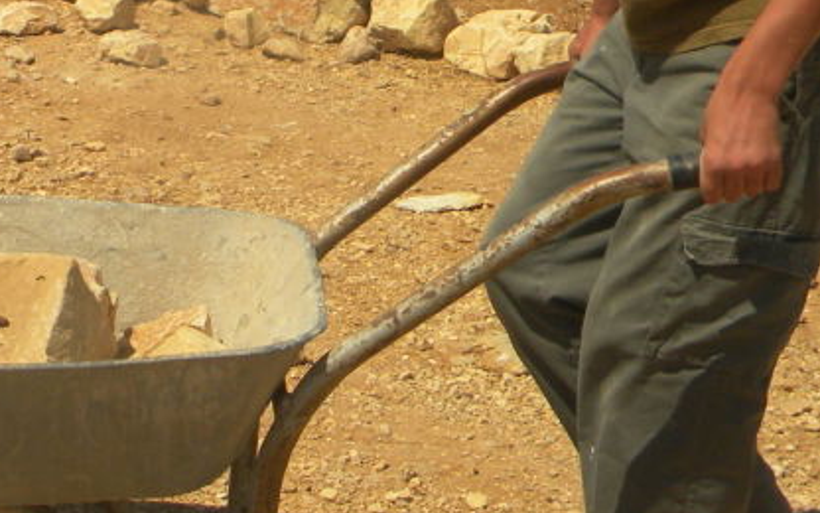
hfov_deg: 21.9
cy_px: 61
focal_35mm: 94
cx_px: 189
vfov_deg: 13.8
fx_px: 2101
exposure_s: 1/522
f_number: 7.4
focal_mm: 6.4
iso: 80
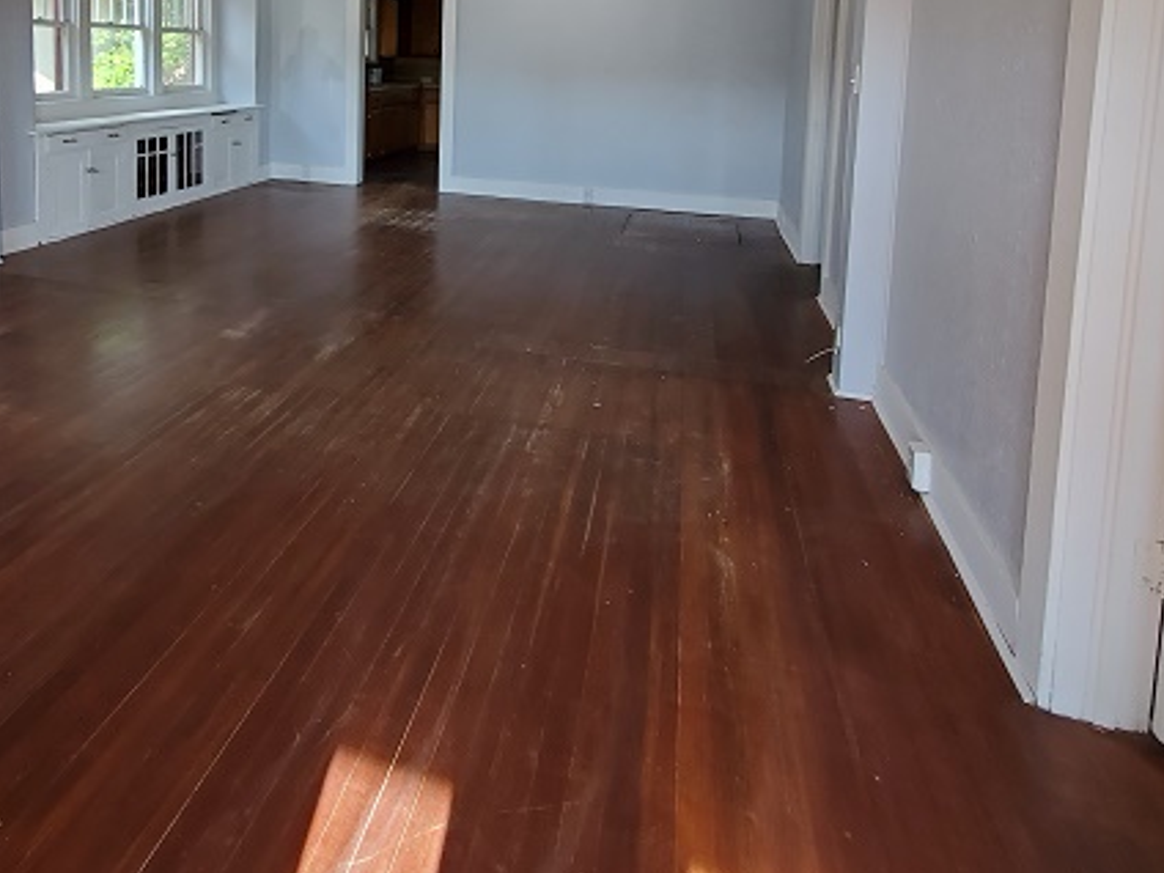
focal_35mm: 23
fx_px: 773
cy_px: 124
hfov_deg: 71.1
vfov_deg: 53.2
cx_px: 360
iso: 100
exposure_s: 1/50
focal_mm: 1.8
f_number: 2.2
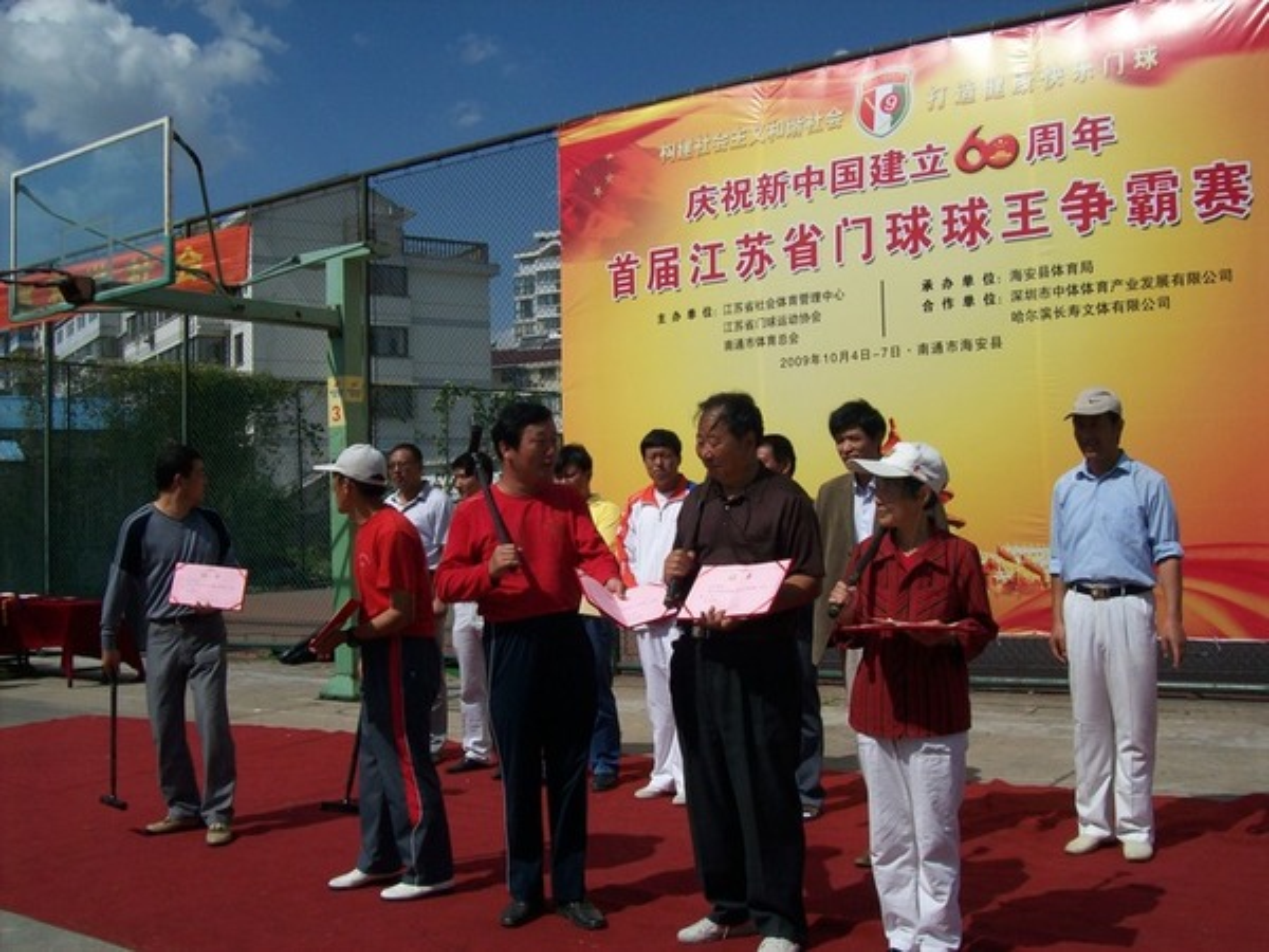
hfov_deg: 51.4
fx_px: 1320
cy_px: 476
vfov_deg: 39.7
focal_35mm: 36
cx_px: 634
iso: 80
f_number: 4.8
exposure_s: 1/951
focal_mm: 6
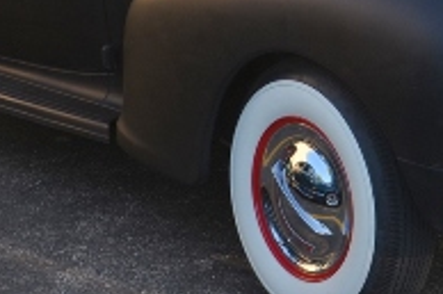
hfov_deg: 16.2
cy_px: -51
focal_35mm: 126
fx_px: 1545
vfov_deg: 10.7
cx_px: 329
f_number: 8
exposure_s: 1/250
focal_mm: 25
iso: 200
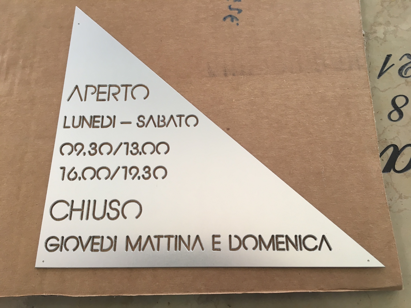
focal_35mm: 29
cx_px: 206
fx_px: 344
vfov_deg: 48.2
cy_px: 154
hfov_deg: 61.7
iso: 64
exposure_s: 1/33
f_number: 2.2
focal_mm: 4.15
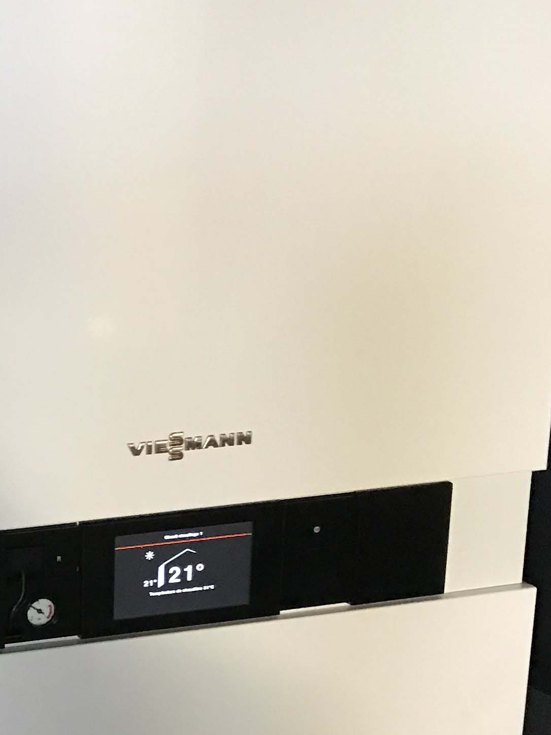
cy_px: 528
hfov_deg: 17.5
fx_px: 1655
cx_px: -203
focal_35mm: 78
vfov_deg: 24.8
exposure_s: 1/7
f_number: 1.8
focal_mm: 3.99
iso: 100
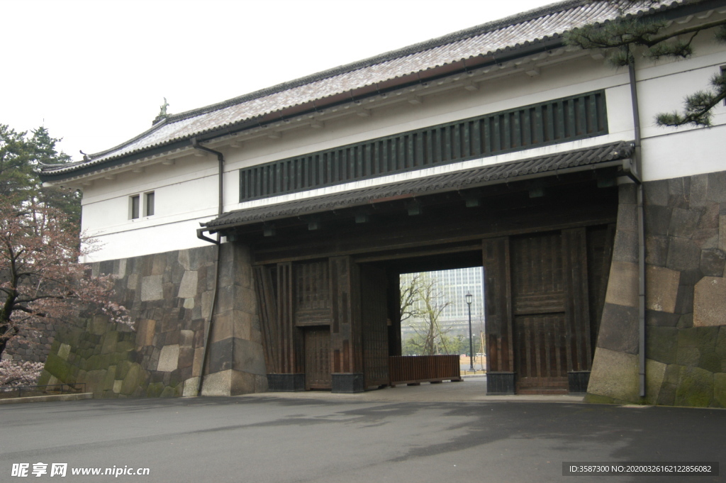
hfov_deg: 53.2
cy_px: 242
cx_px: 363
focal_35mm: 36
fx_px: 725
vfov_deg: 36.8
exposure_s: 1/50
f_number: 3.5
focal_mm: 24
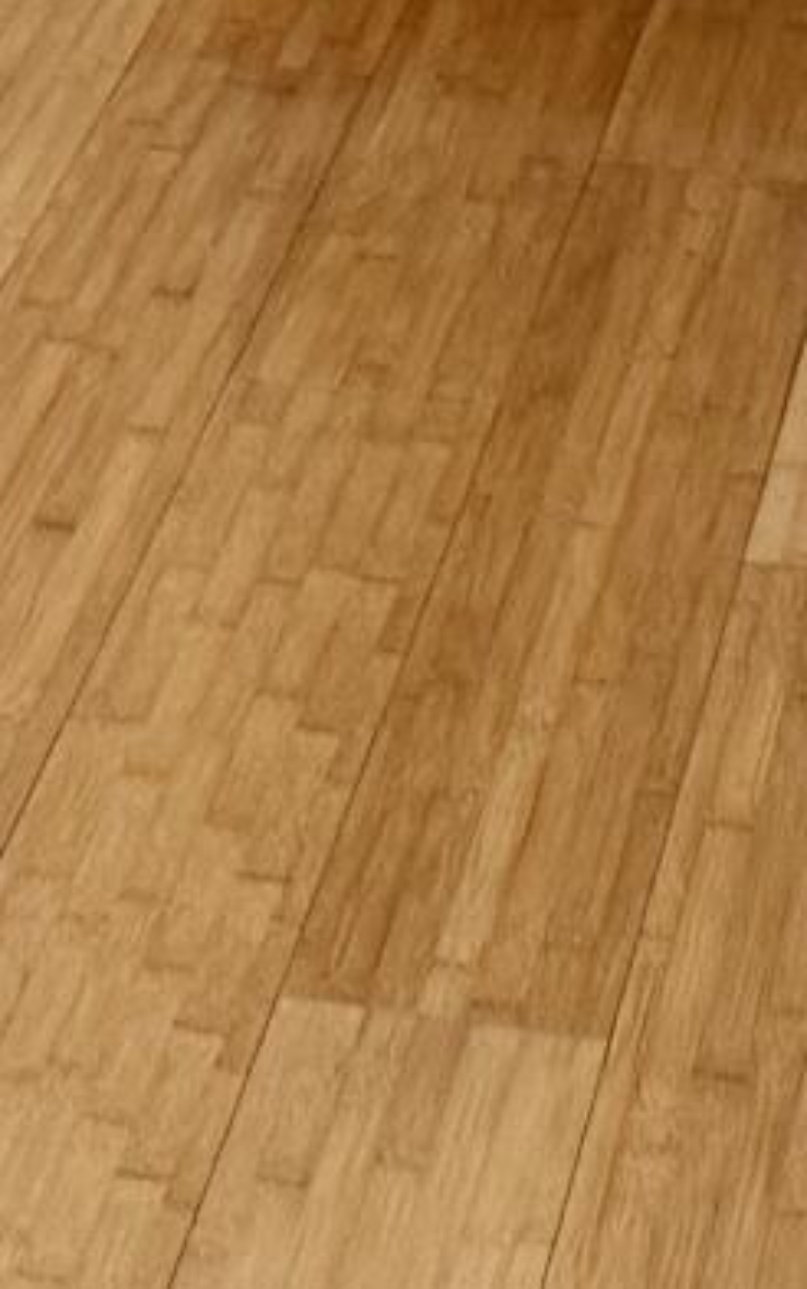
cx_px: -413
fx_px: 6819
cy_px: -1246
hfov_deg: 6.7
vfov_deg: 10.0
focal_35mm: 194
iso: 250
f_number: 1.78
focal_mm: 6.76
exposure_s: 1/120
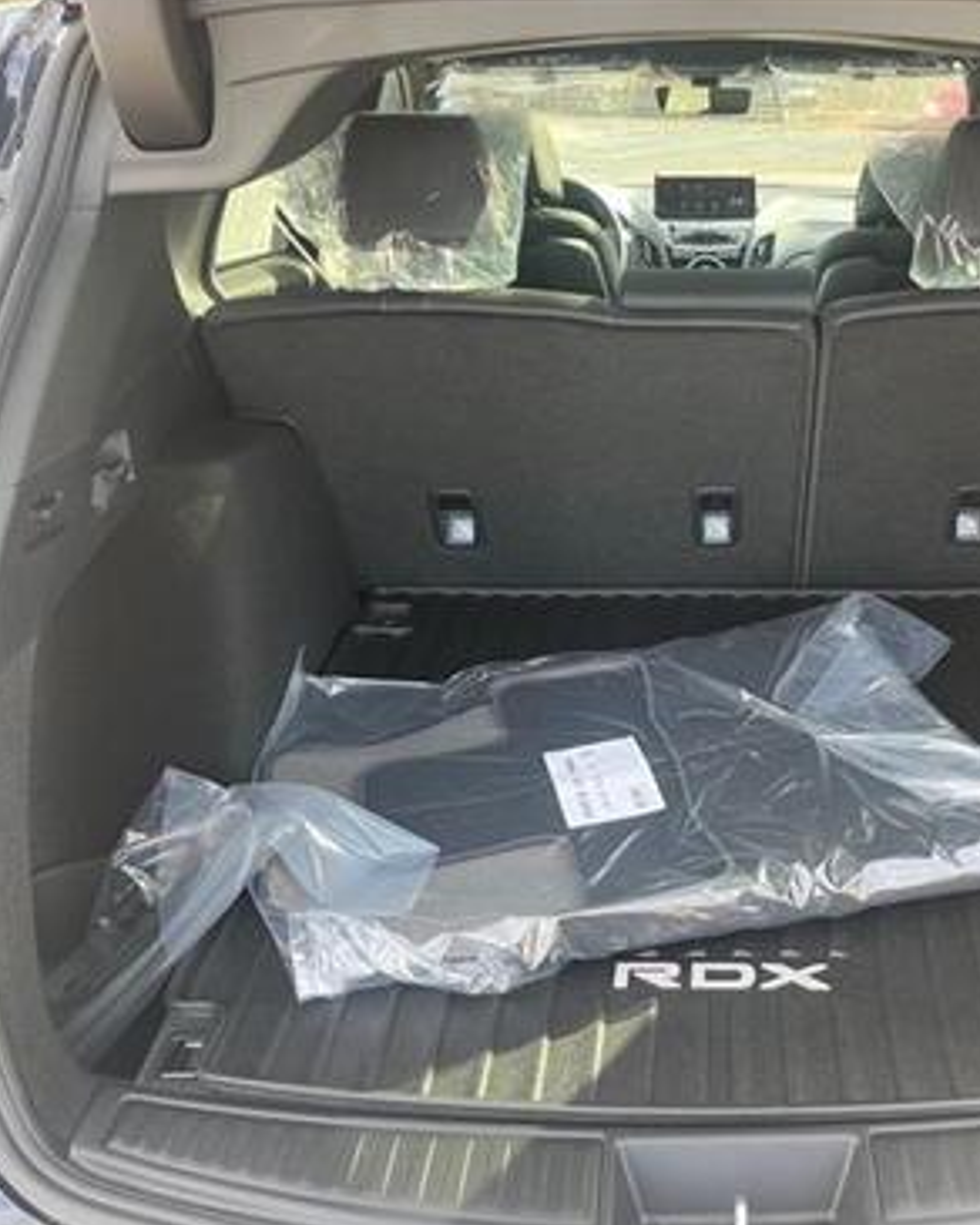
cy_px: 607
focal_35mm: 35
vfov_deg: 51.5
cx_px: 722
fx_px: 1269
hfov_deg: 41.1
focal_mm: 5.1
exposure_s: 1/125
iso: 50
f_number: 1.6
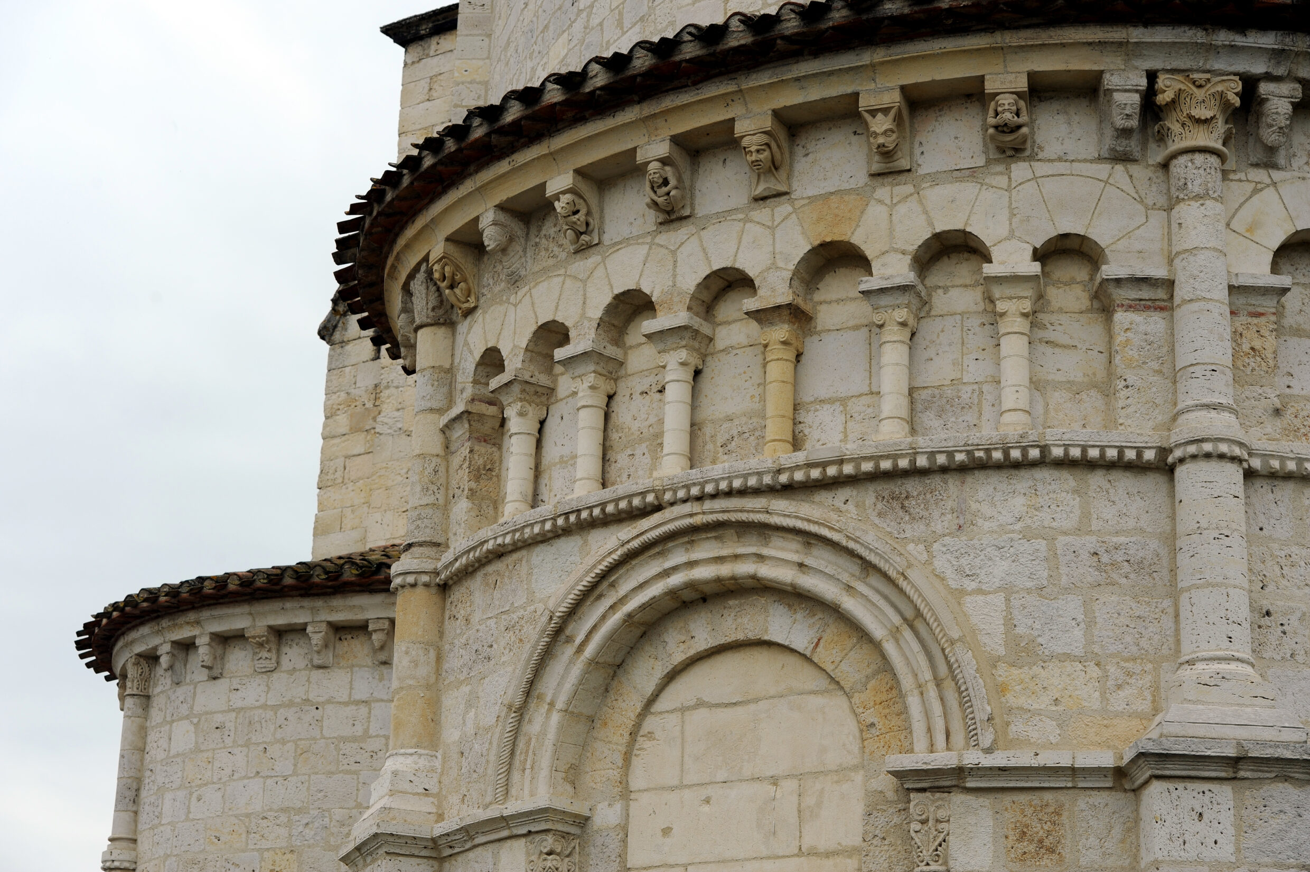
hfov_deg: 28.9
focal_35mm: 70
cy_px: 436
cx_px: 655
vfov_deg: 19.4
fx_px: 2545
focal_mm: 70
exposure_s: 1/400
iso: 200
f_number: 8
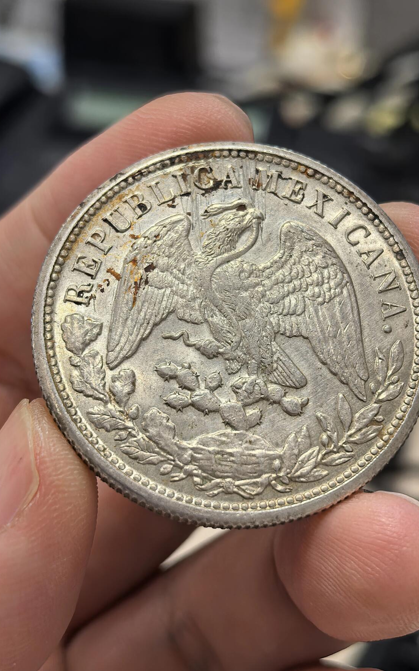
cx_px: 238
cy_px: 339
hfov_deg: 22.4
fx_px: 1060
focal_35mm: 58
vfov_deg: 35.1
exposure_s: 1/100
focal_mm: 6.98
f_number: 2
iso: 200
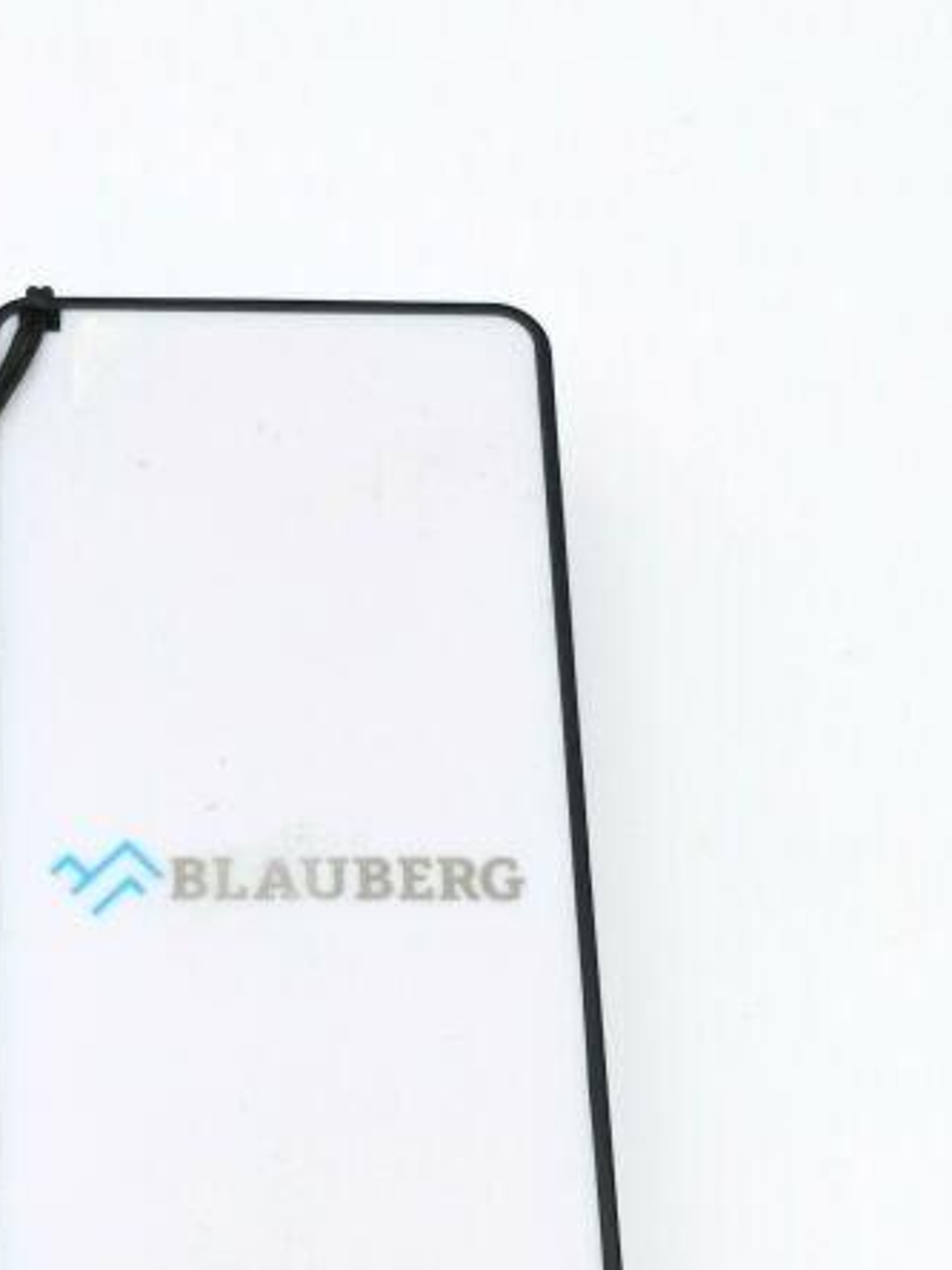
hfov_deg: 17.6
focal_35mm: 83
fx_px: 3044
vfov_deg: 23.4
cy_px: 861
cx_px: 143
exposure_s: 1/469
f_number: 1.8
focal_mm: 4.75
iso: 50
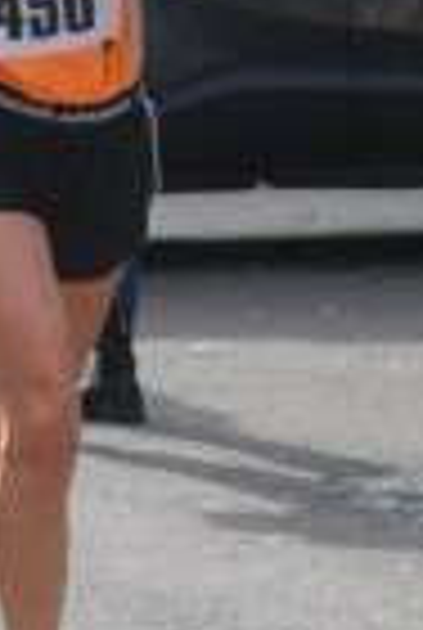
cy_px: 279
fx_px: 7436
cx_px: 209
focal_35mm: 424
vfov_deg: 4.9
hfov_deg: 3.3
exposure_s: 1/800
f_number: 5.3
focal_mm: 66
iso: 1000
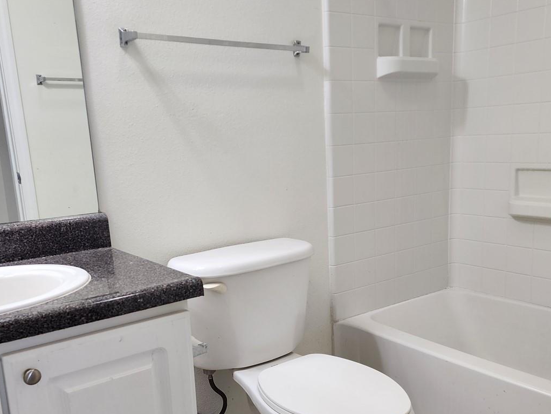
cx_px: 296
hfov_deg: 51.3
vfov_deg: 39.4
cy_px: 260
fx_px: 573
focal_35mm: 36
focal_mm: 6.4
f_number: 1.8
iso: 125
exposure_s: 1/120
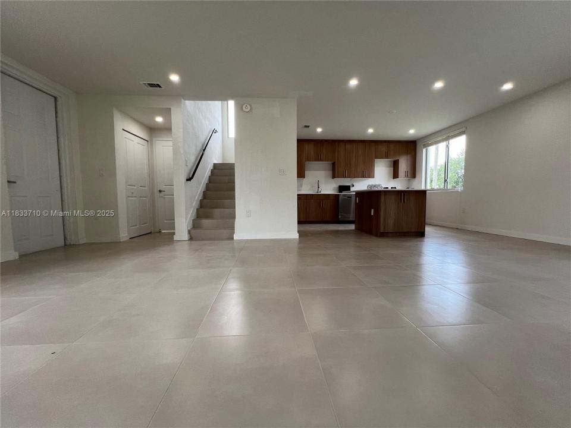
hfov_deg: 106.2
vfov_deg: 89.9
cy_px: 214
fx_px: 214
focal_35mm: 13
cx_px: 286
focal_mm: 1.57
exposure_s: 1/120
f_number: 1.8
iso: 80
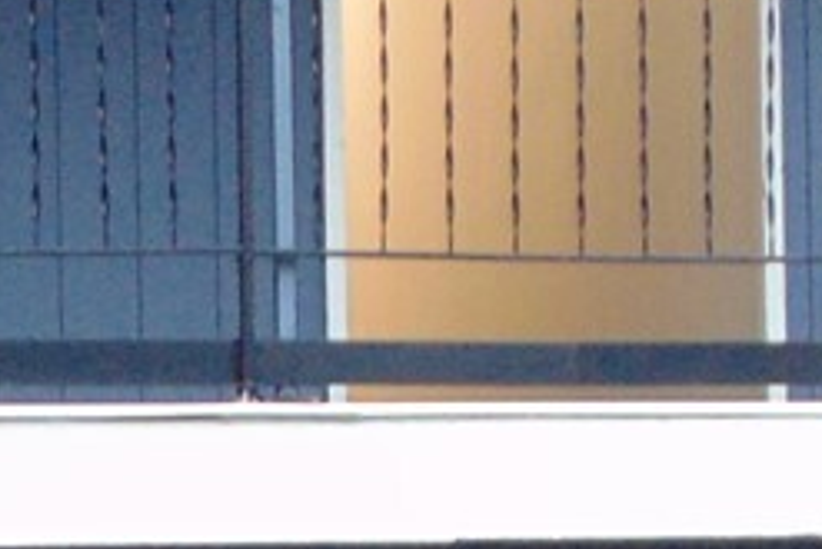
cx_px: -196
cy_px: 775
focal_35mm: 202
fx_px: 4615
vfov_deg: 6.7
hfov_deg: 10.0
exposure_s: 1/30
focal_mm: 5.4
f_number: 3.1
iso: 200
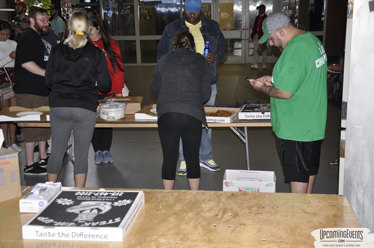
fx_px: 498
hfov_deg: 41.2
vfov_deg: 28.0
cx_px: 187
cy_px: 124
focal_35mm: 48
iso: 400
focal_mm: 32
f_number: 4.2
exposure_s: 1/60
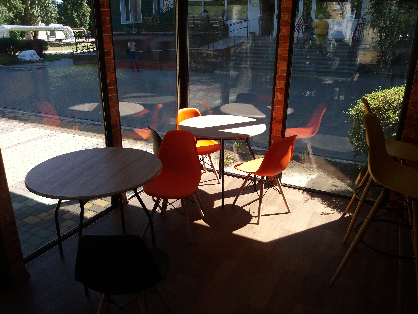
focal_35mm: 28
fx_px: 338
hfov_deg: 63.4
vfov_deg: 49.7
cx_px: 209
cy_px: 157
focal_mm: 3.7
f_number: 1.9
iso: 64
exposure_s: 1/488
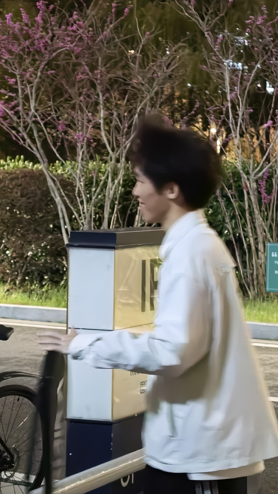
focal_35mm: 125
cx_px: 161
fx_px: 1638
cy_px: 255
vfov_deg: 17.2
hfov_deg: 9.7
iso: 3200
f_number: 2.2
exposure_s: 1/16.7
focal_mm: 14.58
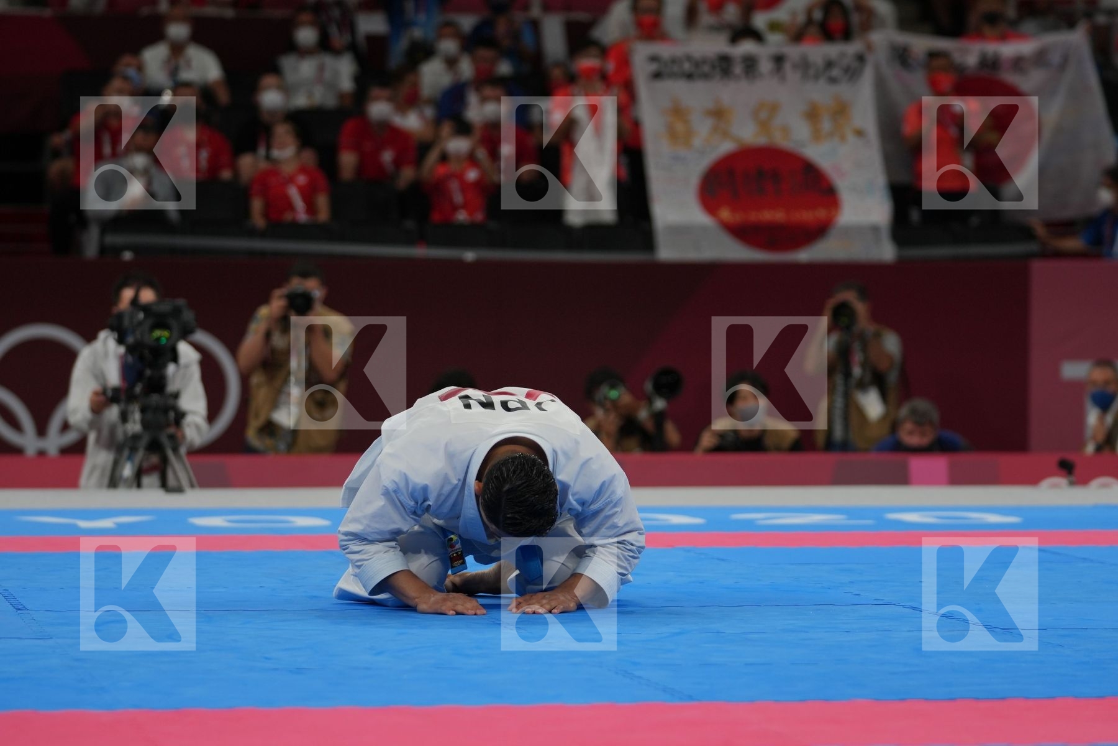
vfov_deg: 8.0
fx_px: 5310
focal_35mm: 171
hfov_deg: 12.0
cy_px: 373
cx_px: 559
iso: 400
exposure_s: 1/1000
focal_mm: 114
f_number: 2.8
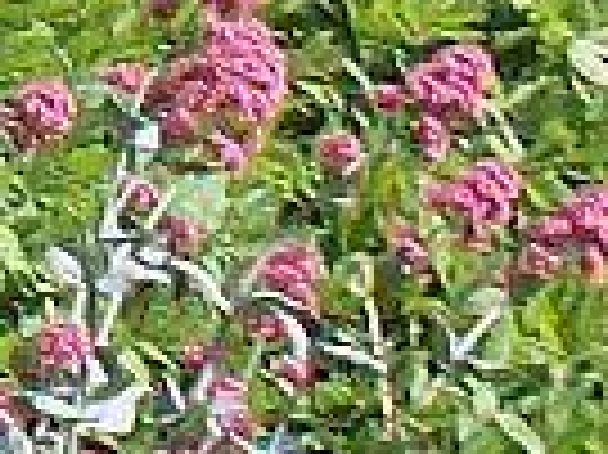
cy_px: -1153
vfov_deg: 1.8
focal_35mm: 819
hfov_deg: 2.4
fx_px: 14372
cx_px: -1446
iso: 100
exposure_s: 1/397
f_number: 4.8
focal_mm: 18
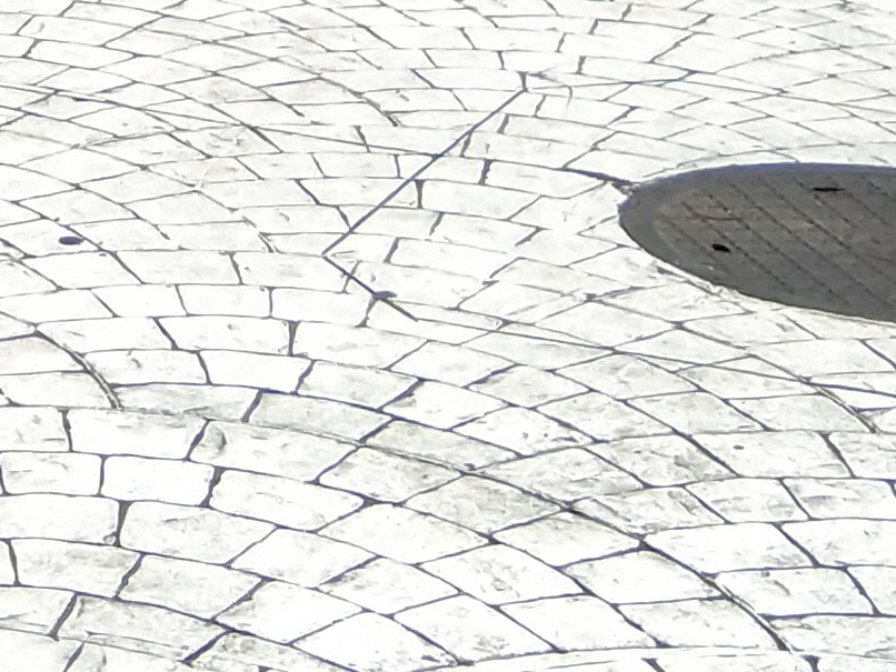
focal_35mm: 160
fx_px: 4143
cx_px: -370
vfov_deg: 8.6
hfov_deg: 11.9
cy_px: -872
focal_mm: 3.69
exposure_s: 1/203
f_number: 2.2
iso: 50
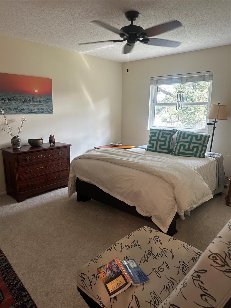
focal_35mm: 24
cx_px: 116
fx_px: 214
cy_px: 154
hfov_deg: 56.8
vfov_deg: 71.6
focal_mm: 6.86
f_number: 1.78
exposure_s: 1/60
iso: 160
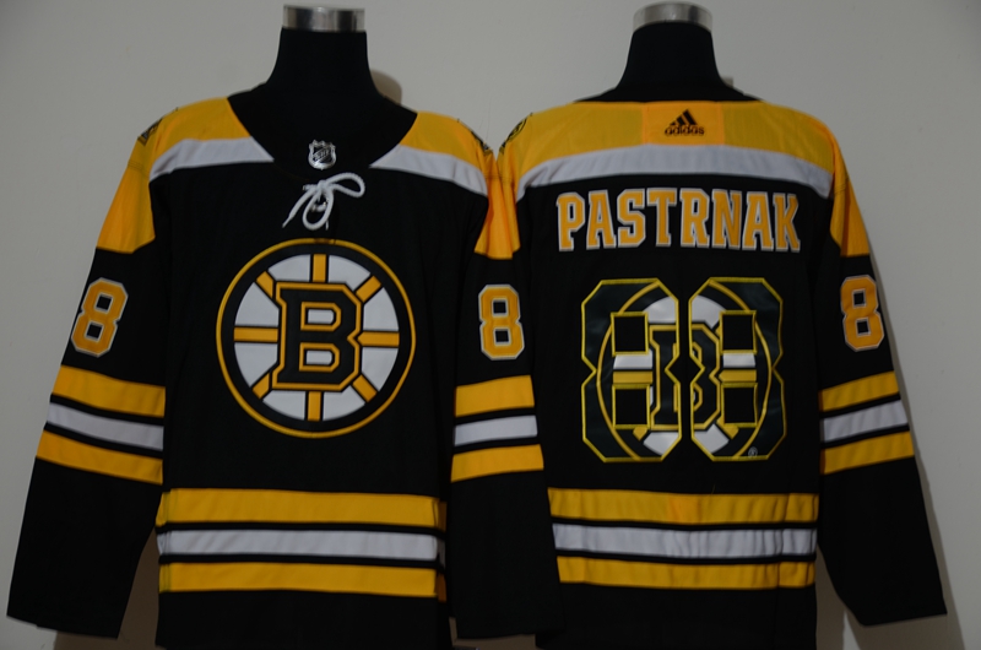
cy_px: 325
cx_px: 490
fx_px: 2040
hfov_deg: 27.0
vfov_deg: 18.1
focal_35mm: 75
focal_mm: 50
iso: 100
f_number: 4.8
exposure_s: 1.3
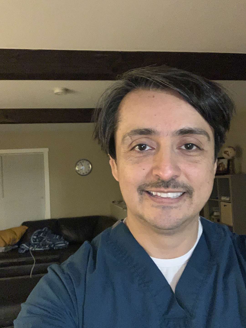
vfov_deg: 56.8
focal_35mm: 32
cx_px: 123
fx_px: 303
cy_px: 164
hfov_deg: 44.2
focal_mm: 2.87
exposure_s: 1/20
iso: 500
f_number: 2.2
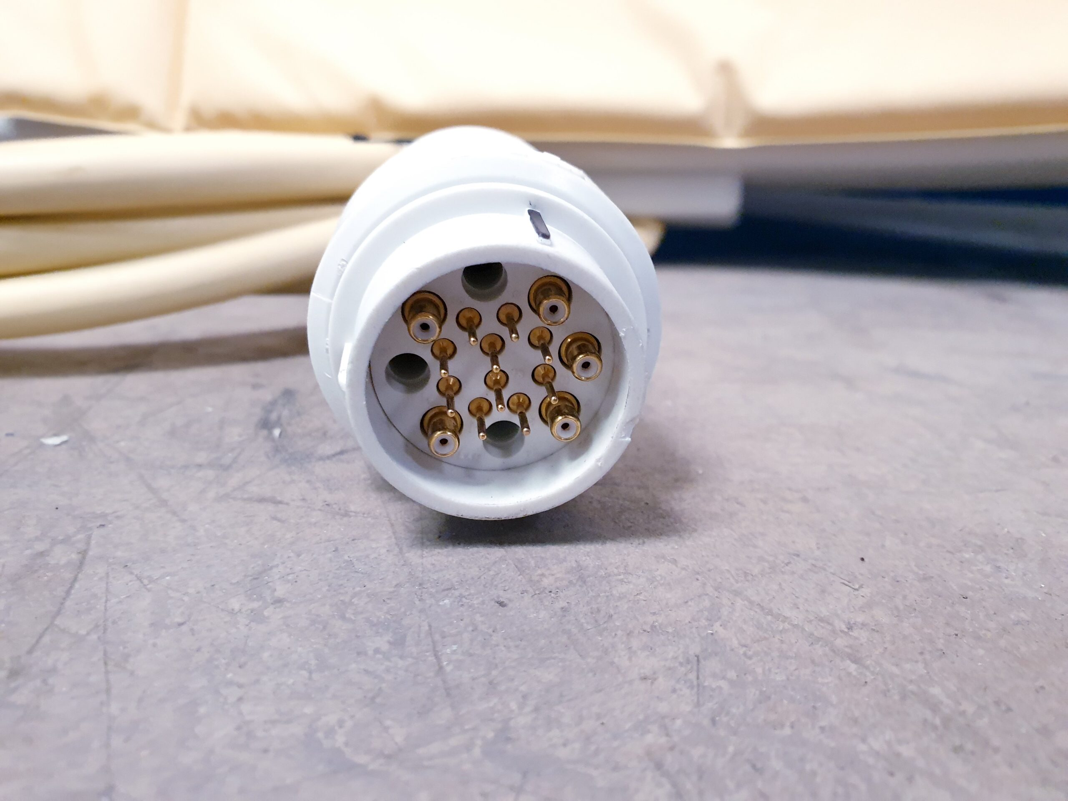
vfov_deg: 53.1
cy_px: 400
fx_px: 802
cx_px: 534
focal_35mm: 26
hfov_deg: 67.3
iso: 500
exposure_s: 1/50
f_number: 2.4
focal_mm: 4.3
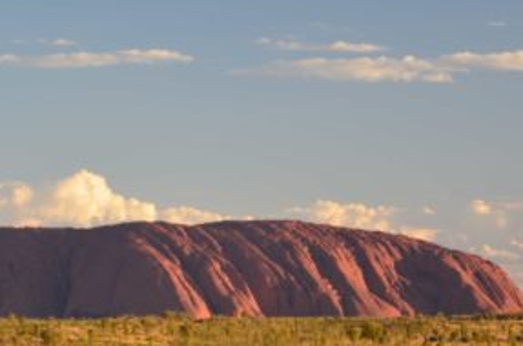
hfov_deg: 8.7
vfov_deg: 5.7
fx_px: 3450
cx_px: 155
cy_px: 287
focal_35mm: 238
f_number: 4
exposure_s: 1/160
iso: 250
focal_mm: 70
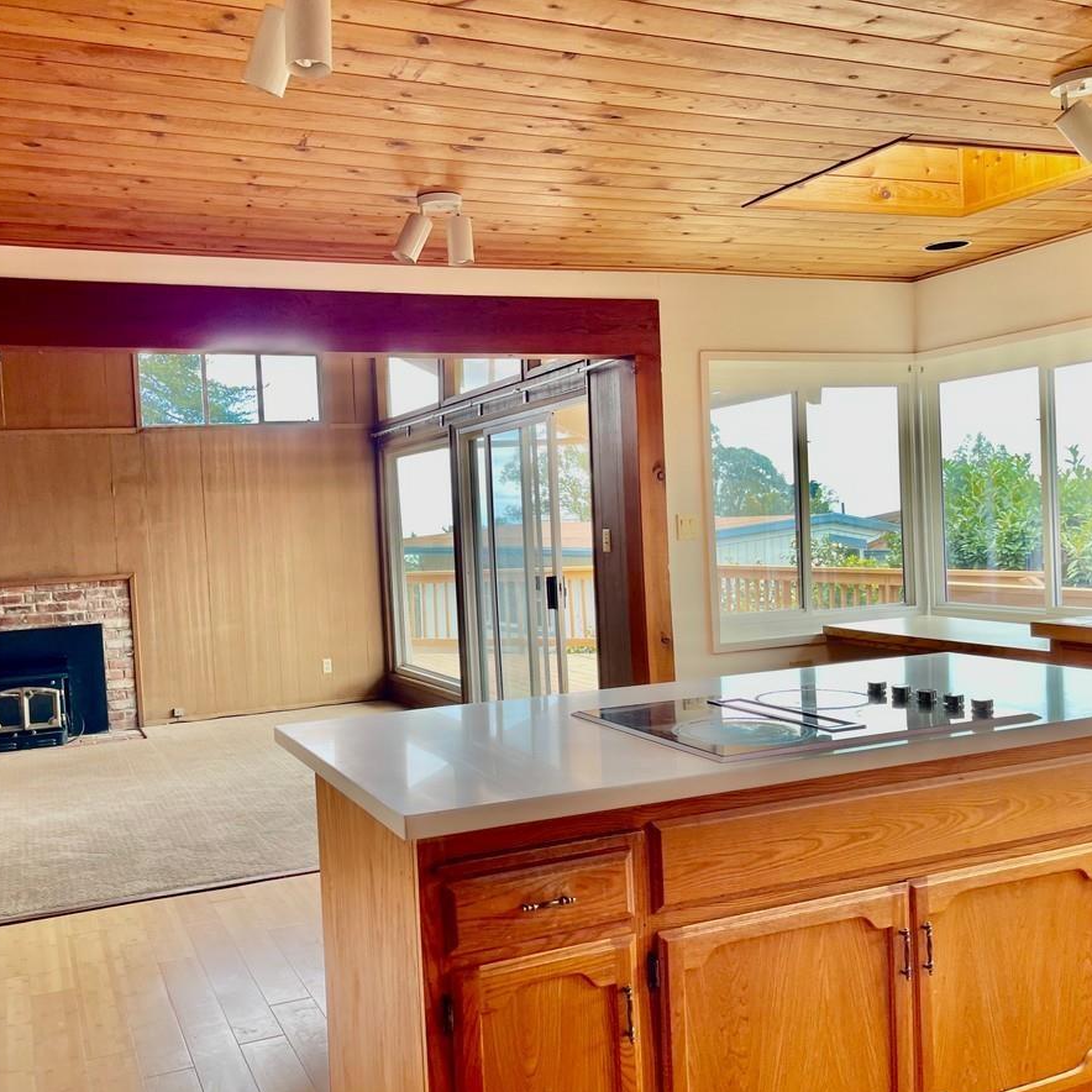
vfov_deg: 54.0
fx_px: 1071
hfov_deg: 53.8
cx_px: 453
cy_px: 555
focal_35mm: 30
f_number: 1.6
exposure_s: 1/130
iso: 32
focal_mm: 5.1
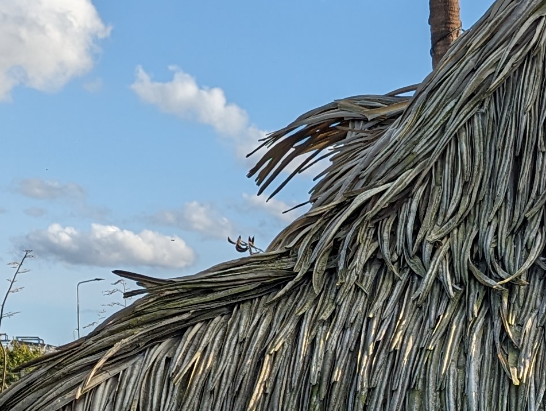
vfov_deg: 14.0
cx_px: 617
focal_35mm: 103
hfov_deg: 18.3
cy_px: 483
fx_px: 1627
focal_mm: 6.81
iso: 45
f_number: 1.85
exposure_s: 1/2020
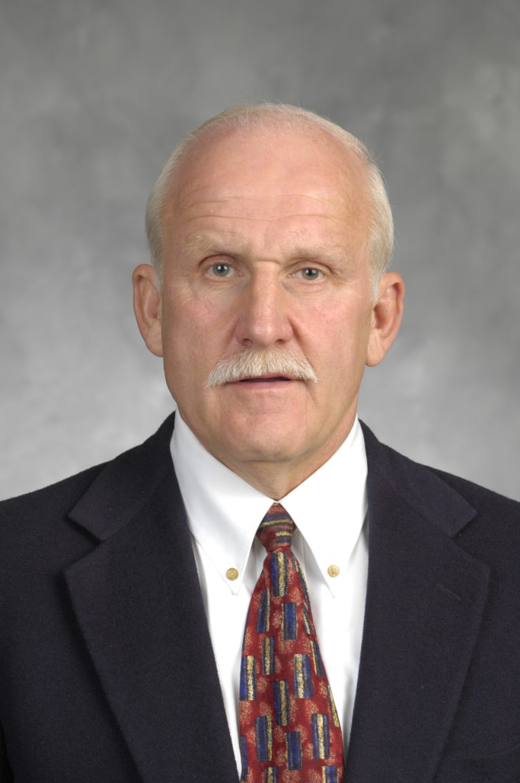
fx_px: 3505
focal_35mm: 162
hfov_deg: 8.5
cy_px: 395
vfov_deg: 12.7
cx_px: 263
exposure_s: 1/125
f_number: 7.1
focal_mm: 105
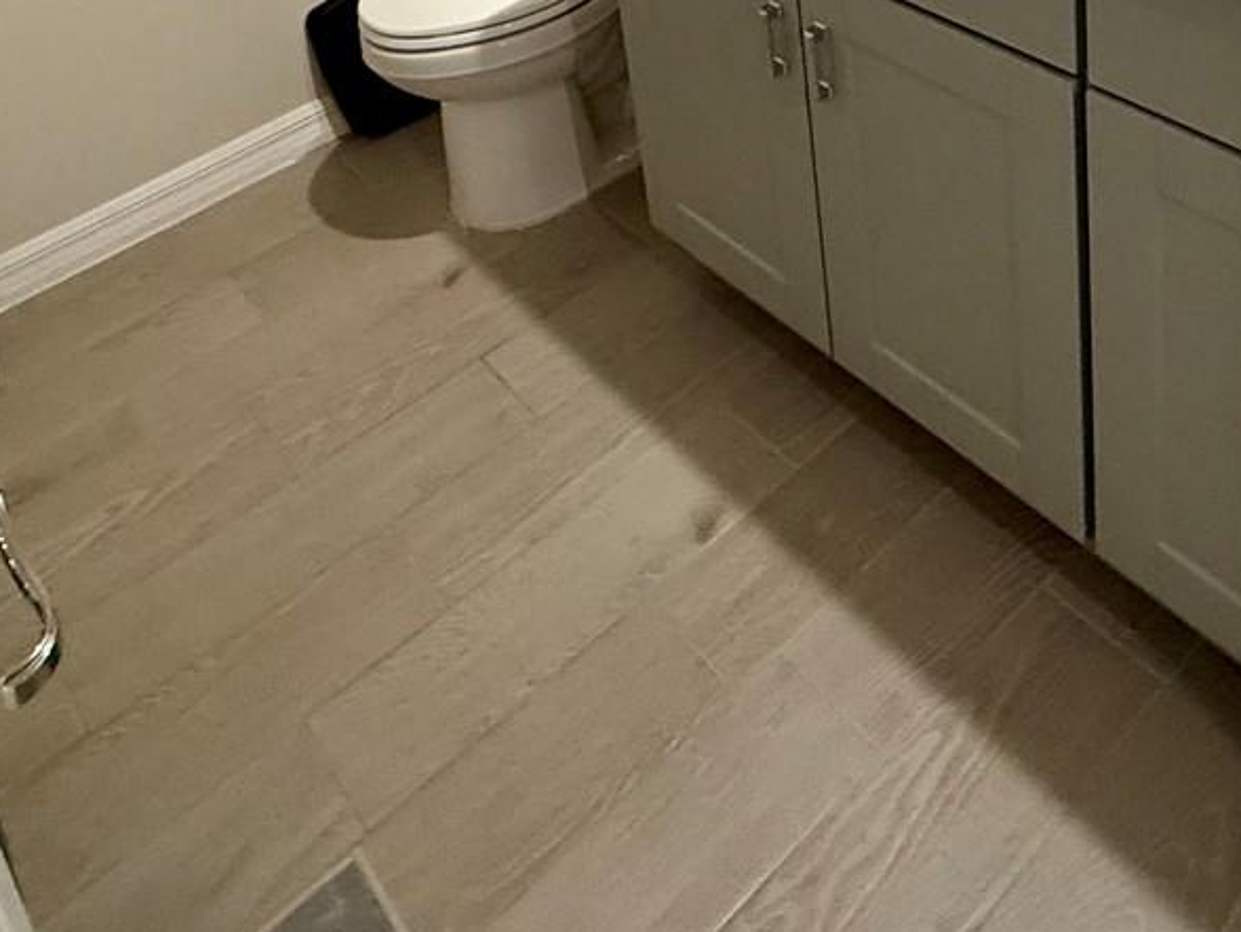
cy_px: -289
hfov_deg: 48.8
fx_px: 1363
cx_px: 700
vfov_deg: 29.9
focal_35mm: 38
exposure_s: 1/60
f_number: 2.2
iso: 320
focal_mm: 2.22
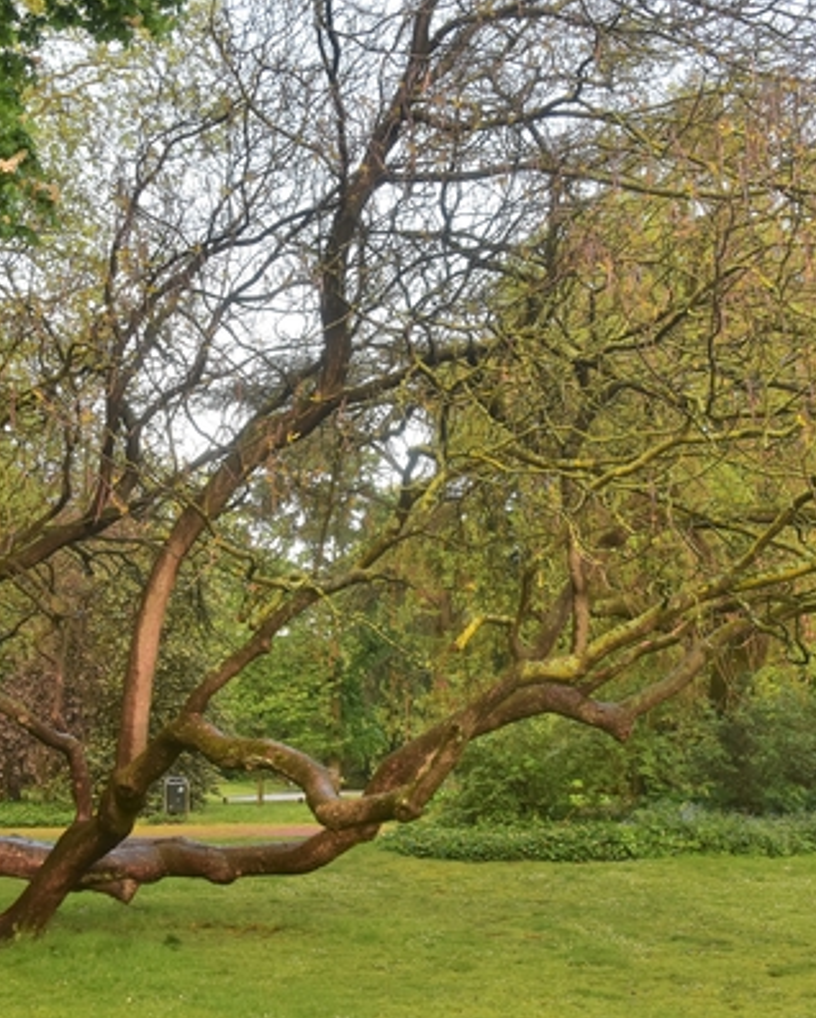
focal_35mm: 51
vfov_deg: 36.6
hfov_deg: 29.7
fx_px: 1538
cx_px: 385
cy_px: 508
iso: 400
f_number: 10
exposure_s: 1/60
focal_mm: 24
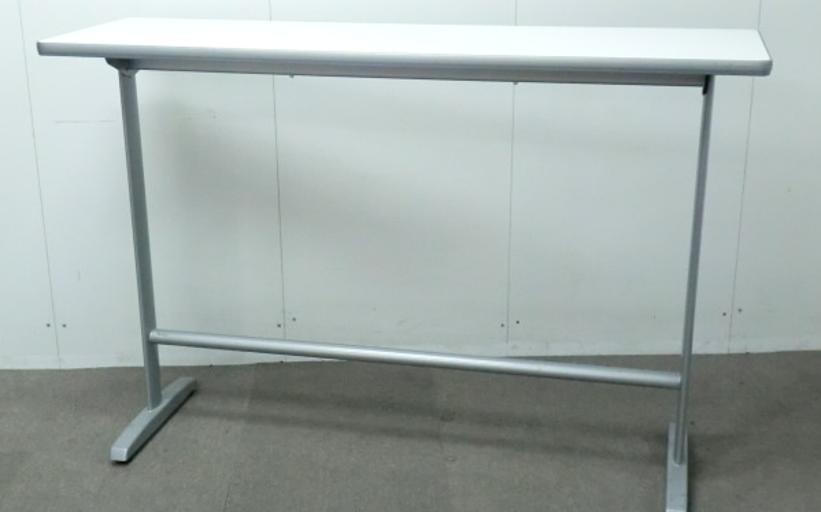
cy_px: 253
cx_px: 396
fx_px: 1141
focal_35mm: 51
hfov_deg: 39.6
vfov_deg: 25.3
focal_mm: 8.2
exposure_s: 1/60
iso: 800
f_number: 4.3
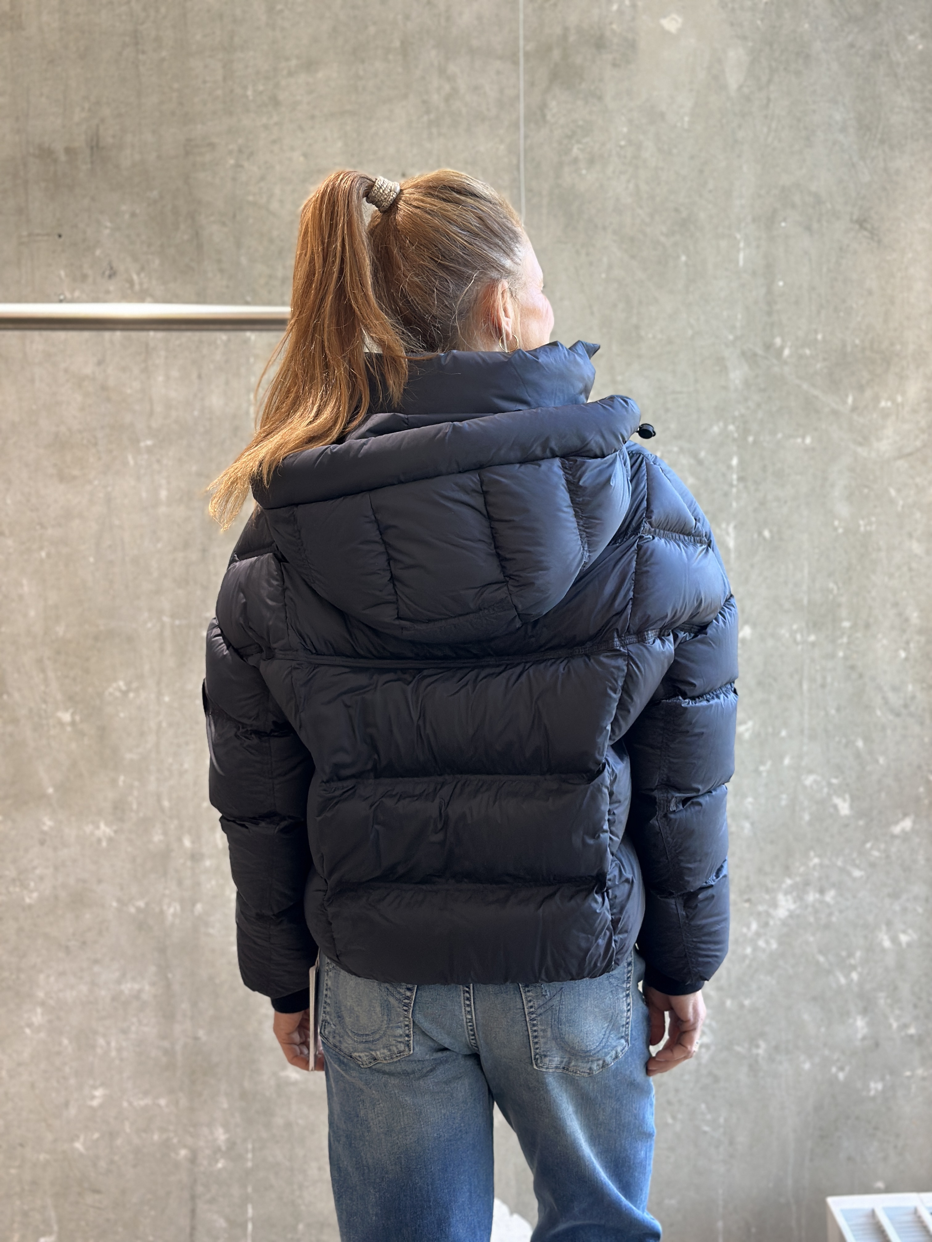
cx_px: 466
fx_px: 1723
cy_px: 621
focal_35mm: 48
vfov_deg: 39.7
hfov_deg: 30.3
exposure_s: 1/100
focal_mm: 6.86
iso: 200
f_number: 1.78
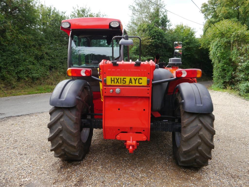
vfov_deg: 49.7
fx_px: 201
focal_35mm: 28
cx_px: 124
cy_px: 94
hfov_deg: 63.4
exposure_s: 1/200
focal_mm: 14
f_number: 5
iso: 160
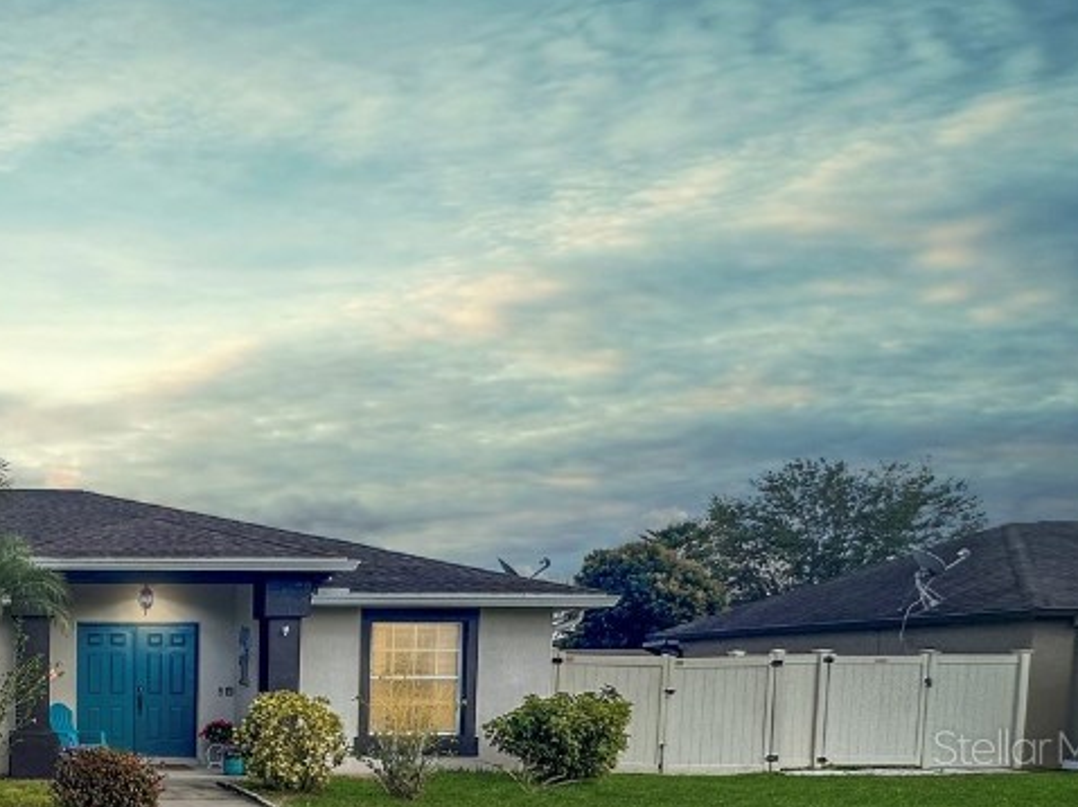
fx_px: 934
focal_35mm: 30
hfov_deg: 48.8
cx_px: -9
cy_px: 746
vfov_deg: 42.4
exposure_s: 1/1250
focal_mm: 2.22
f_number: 2.2
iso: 50
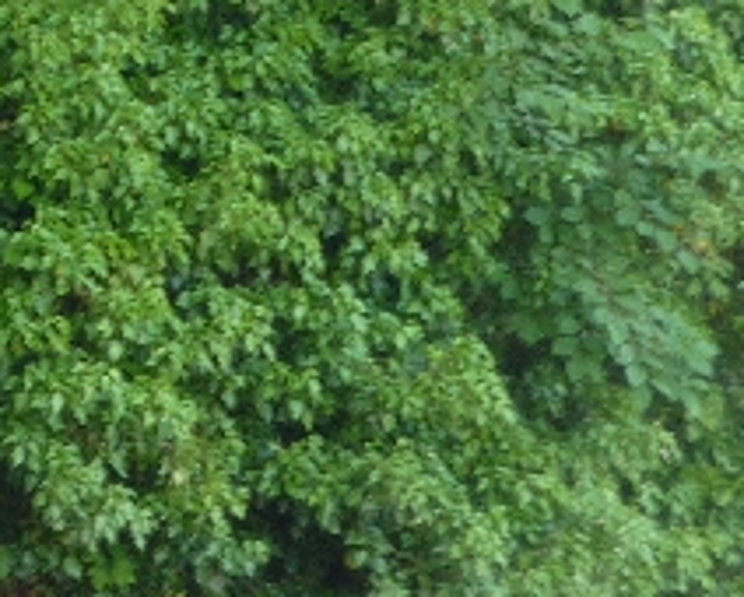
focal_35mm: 409
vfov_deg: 3.8
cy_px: -112
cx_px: -653
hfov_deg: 4.7
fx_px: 9014
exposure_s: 1/40
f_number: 4.4
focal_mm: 18.2
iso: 125
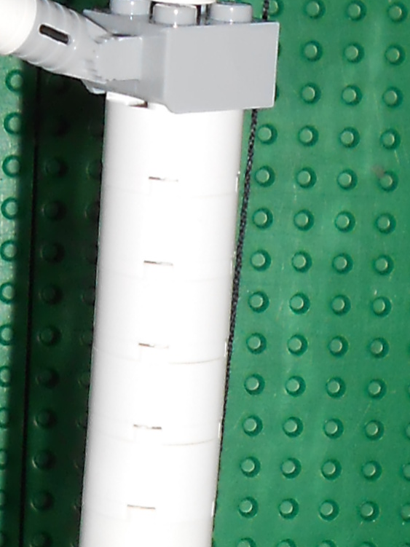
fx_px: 2907
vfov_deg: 10.6
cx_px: 70
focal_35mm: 184
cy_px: 588
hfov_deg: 8.1
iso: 80
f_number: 3.8
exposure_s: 1/25
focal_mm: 5.3
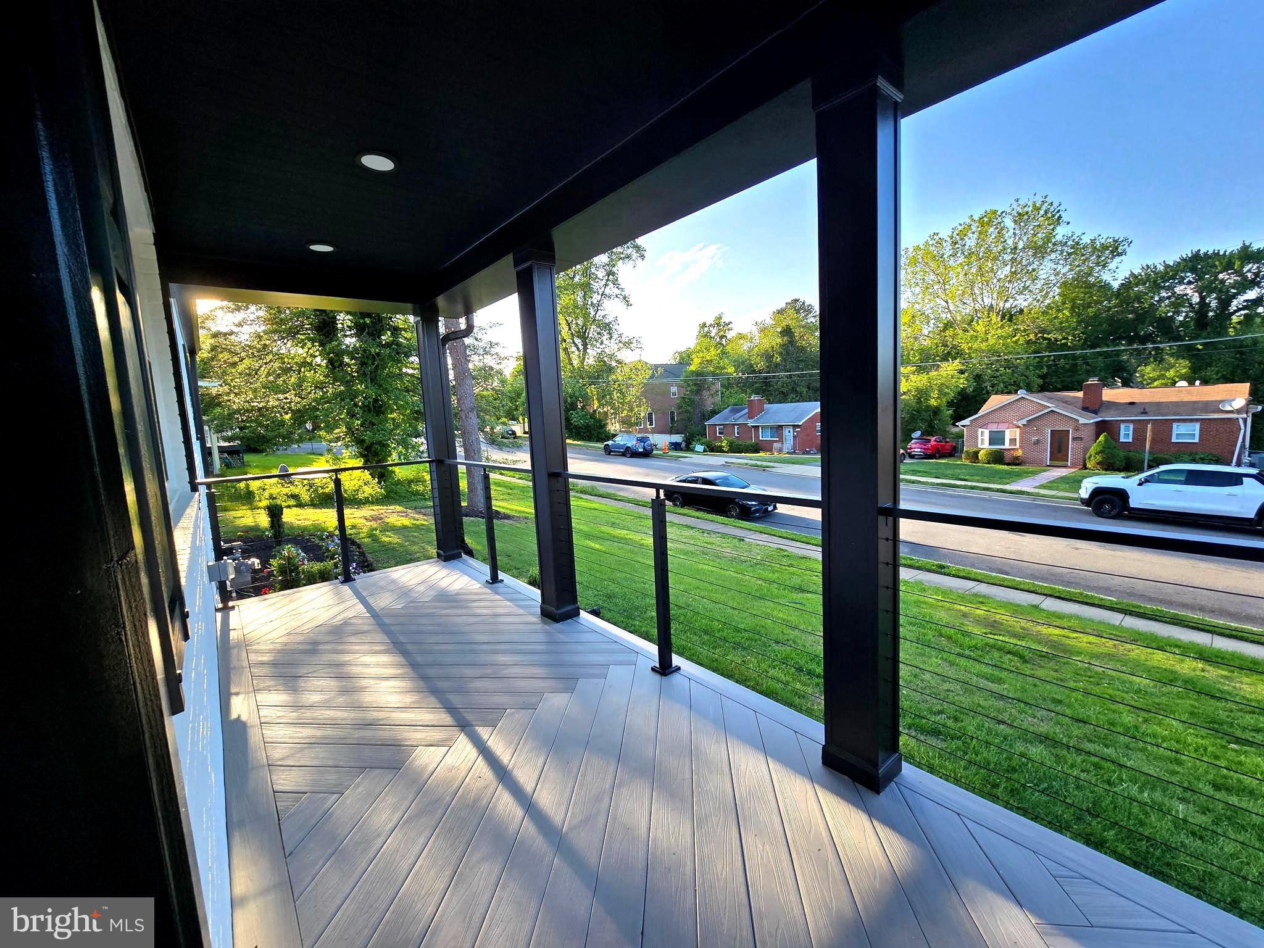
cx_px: 632
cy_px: 474
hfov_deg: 106.2
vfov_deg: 89.9
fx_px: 475
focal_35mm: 13
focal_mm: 2.2
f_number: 2.2
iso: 50
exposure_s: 1/428
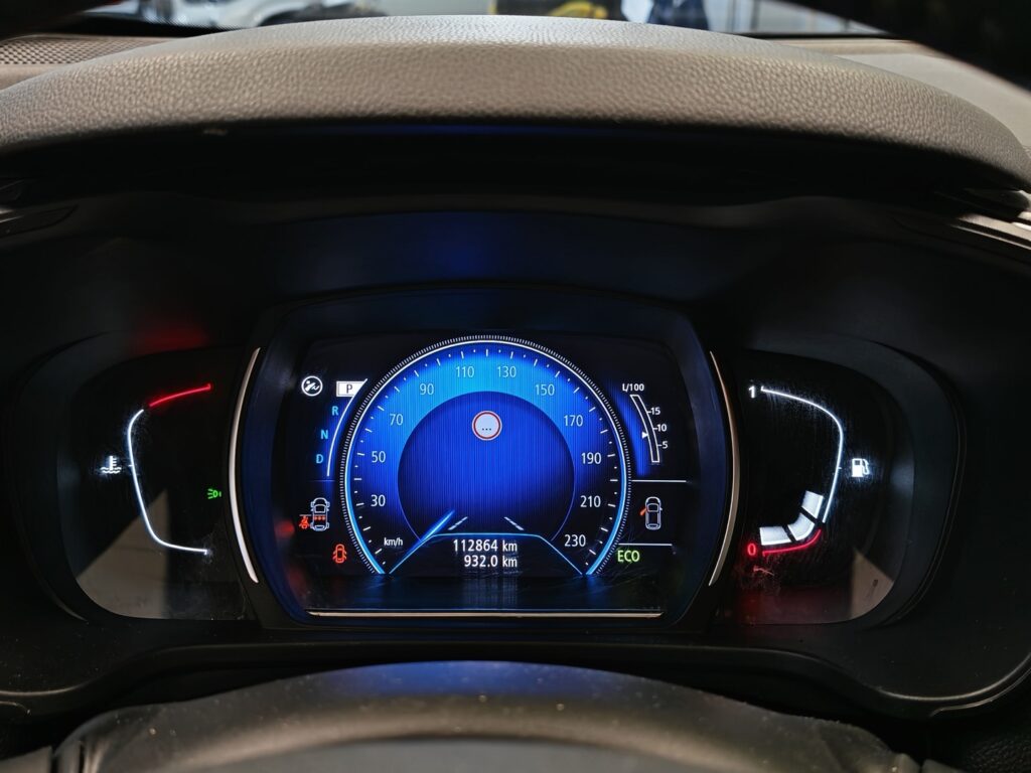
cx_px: 516
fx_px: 1132
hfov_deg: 49.0
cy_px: 386
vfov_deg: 37.7
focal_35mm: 38
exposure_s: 1/50
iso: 64
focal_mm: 5.4
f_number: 1.6
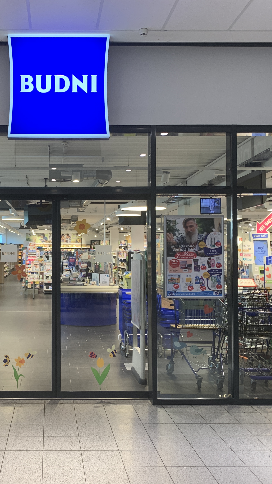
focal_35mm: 38
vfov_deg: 52.8
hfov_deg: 30.5
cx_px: 57
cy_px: 242
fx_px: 487
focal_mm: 4.25
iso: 80
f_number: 1.8
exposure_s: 1/50
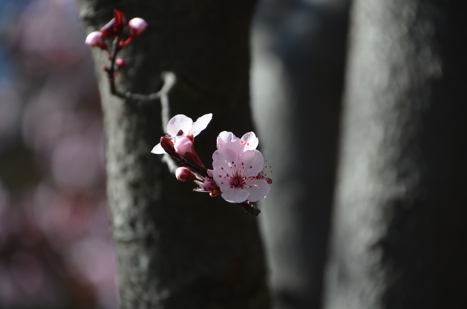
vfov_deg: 3.0
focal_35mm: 450
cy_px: 154
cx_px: 234
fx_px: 5825
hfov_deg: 4.6
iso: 200
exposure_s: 1/500
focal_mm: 300
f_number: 6.3
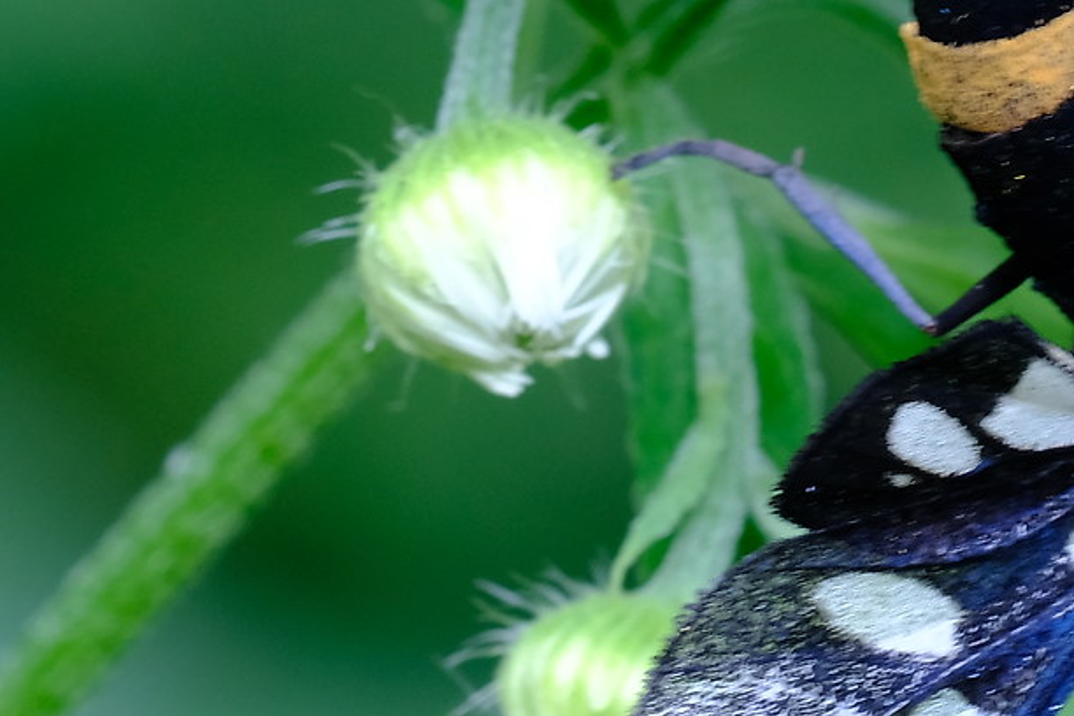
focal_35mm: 353
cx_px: 681
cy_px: -253
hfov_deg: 5.8
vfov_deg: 3.9
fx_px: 10530
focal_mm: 60
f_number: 8
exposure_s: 1/8
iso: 320
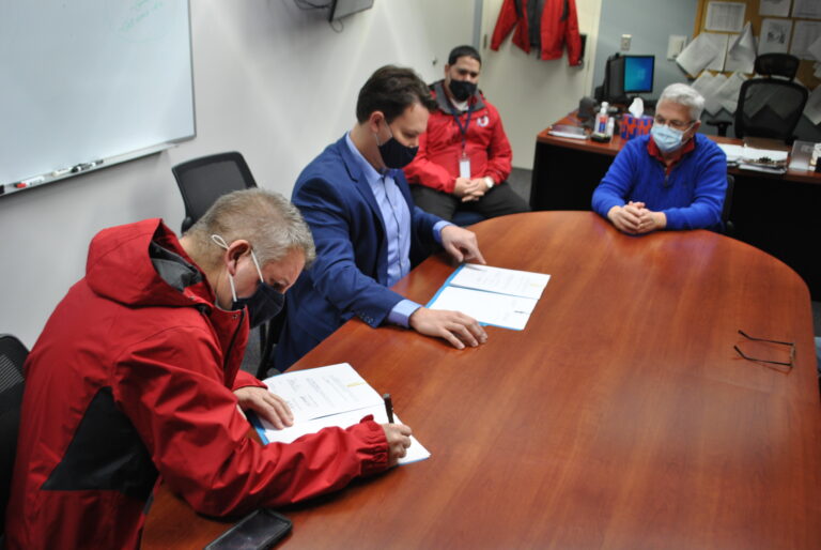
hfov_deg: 53.1
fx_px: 822
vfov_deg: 37.0
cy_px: 275
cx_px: 410
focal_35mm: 36
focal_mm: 24
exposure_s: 1/40
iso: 200
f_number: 4
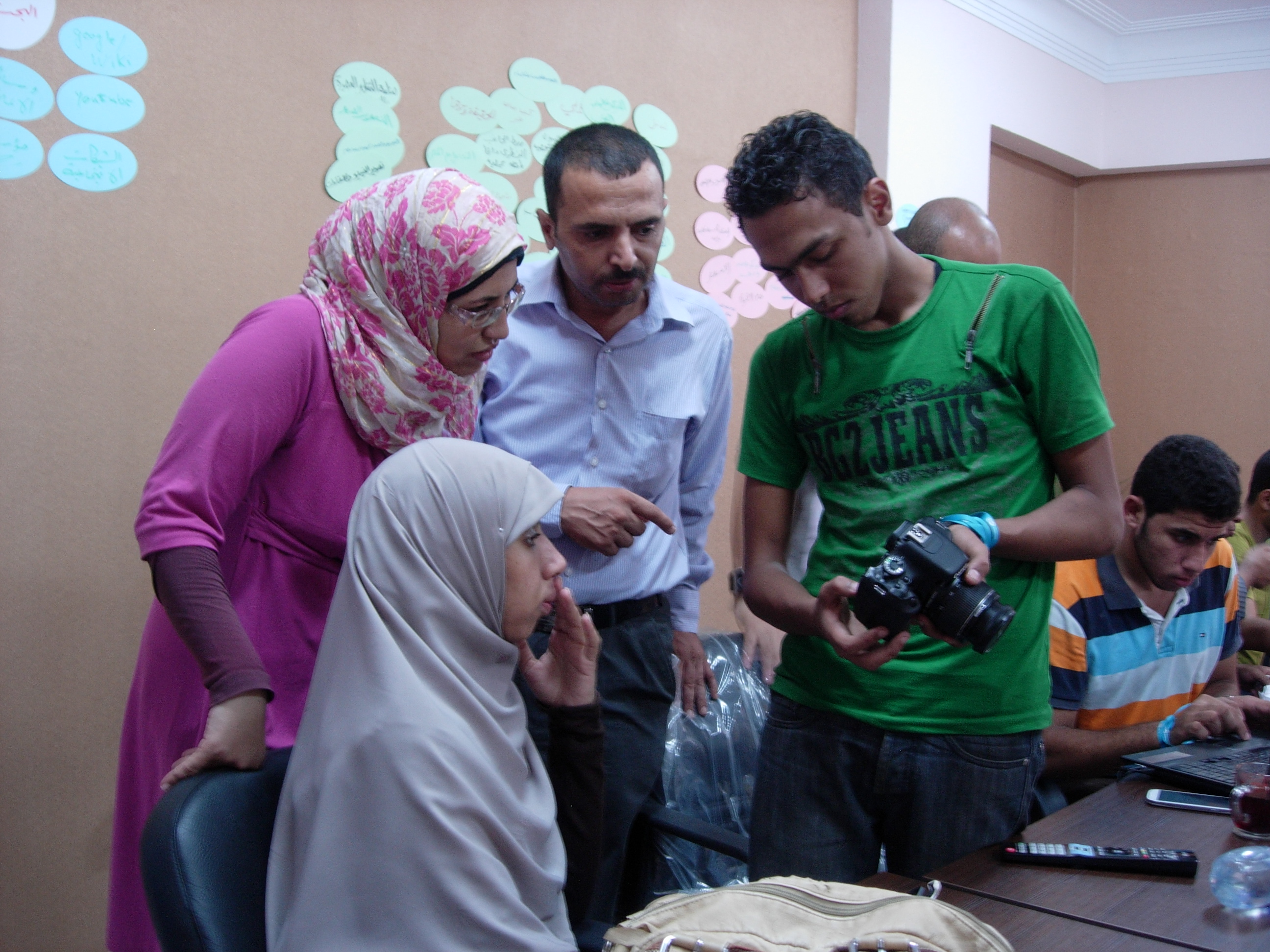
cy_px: 476
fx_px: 1394
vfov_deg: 37.7
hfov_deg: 49.0
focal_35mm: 38
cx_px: 635
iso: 64
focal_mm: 7.8
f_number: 2.8
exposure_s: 1/5.9
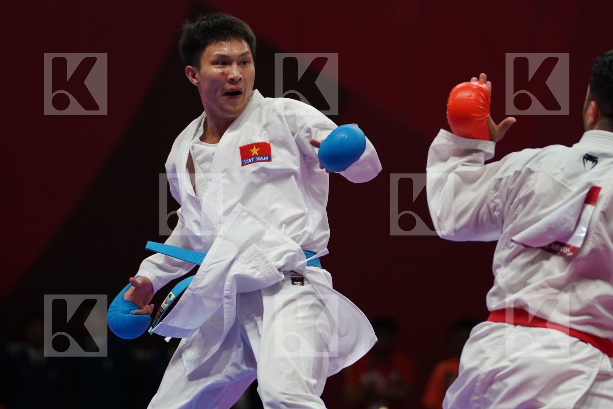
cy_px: 204
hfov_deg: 6.6
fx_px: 5278
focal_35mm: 310
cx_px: 306
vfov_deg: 4.4
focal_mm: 207
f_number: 4
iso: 2500
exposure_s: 1/1000
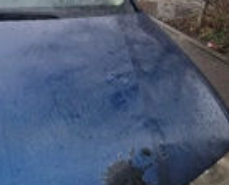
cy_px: 5
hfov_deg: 26.9
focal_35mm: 65
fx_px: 441
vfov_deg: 22.7
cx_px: -18
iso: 80
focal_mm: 5.4
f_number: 1.8
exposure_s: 1/182
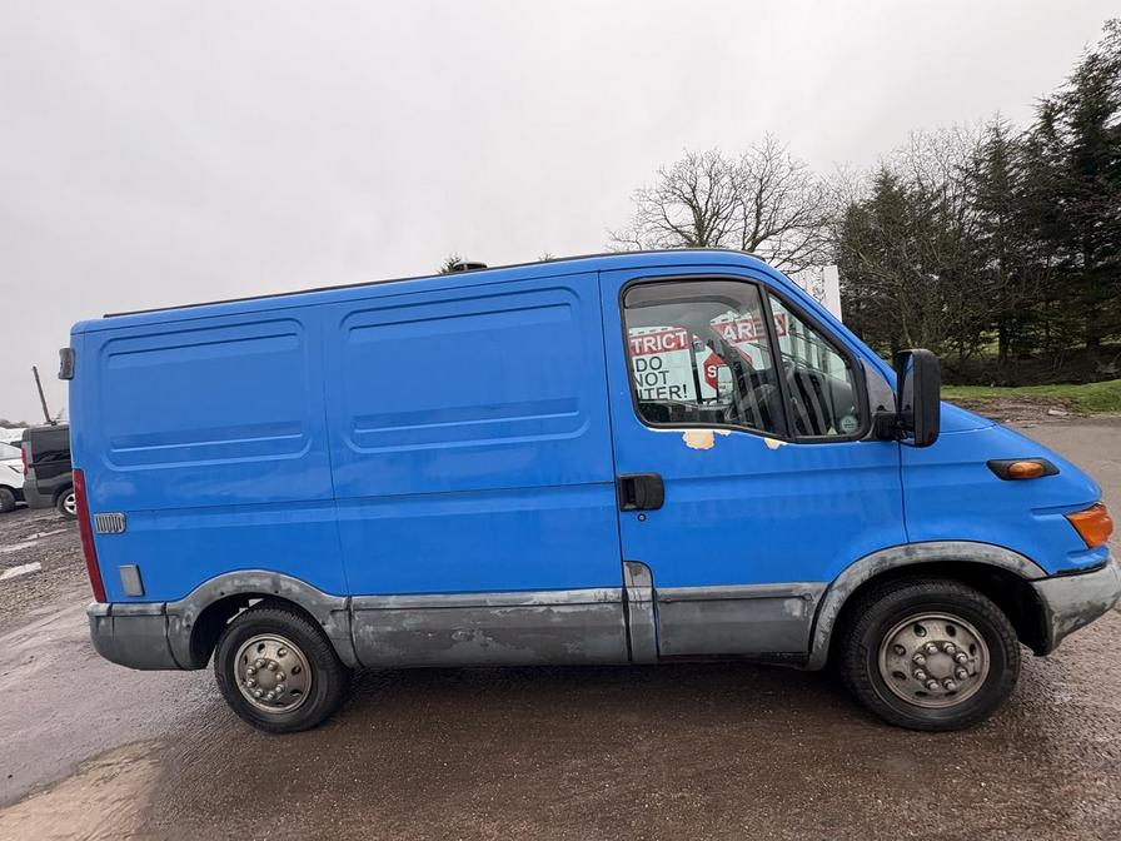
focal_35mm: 14
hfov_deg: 102.1
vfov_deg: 85.7
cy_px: 420
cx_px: 560
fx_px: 453
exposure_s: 1/397
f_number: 2.2
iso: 50
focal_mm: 2.22
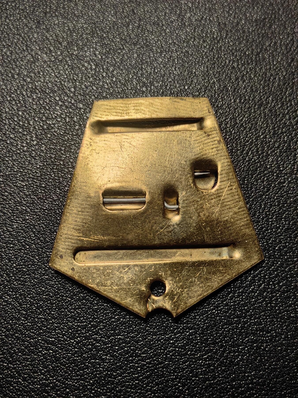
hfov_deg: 40.7
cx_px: 149
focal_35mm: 35
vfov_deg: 52.6
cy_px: 199
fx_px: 402
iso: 160
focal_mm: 5.75
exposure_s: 1/598
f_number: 2
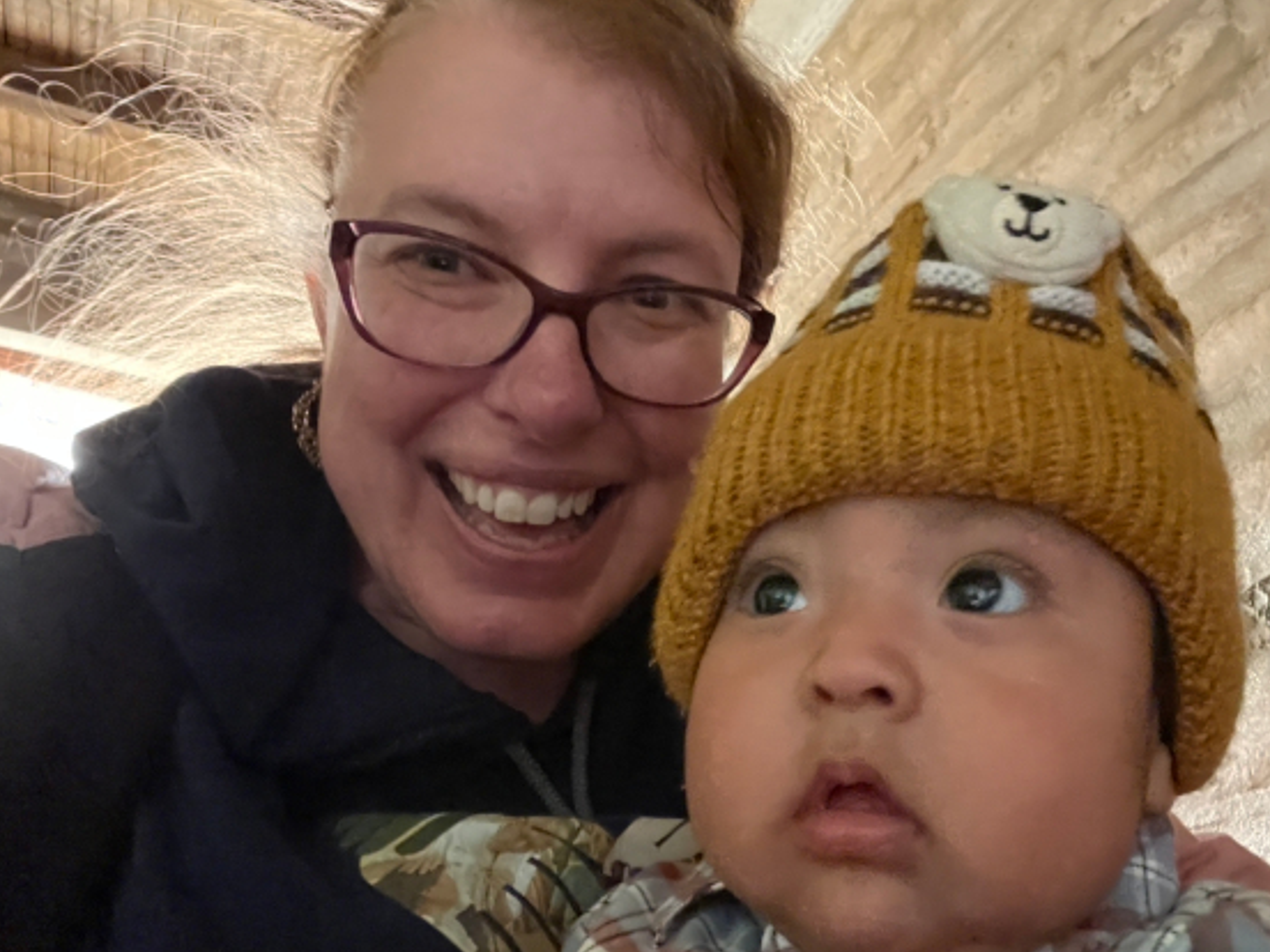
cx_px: 748
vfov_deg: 49.7
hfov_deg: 63.0
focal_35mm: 28
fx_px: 1027
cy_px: 522
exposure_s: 1/15
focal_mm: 2.71
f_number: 2.2
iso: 2000
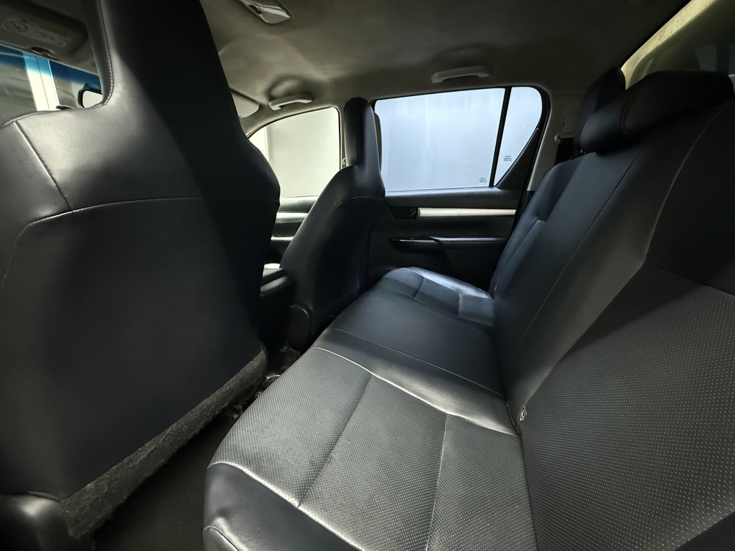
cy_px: 276
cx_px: 368
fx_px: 297
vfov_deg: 85.7
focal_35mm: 14
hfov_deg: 102.1
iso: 1600
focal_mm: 2.22
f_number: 2.2
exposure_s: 1/31
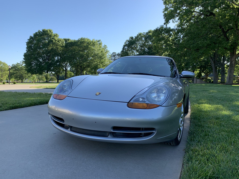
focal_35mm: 26
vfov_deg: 53.1
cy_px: 90
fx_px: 180
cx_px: 120
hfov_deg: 67.3
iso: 25
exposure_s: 1/1001
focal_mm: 4.25
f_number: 1.8
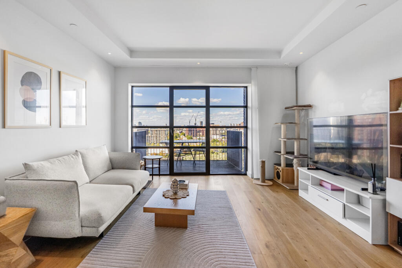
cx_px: 201
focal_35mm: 16
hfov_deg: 96.7
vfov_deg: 73.8
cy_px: 134
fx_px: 179
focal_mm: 16
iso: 1000
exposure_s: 1/1000
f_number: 8
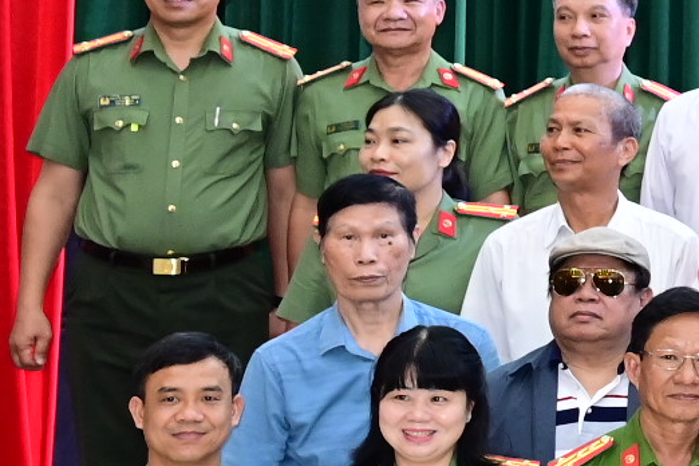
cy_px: 29
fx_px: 3262
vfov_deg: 8.1
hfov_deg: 9.8
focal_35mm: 168
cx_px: 1987
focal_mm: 29
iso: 2000
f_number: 4
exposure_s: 1/100
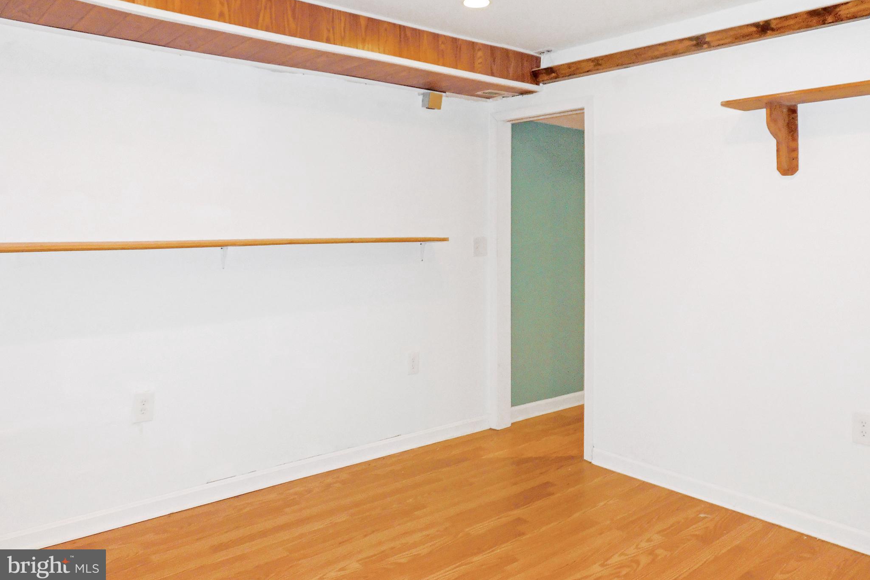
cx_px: 435
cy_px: 257
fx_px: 604
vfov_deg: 51.2
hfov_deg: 71.5
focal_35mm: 25
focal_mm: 4.3
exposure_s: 1/30
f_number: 3.3
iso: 200
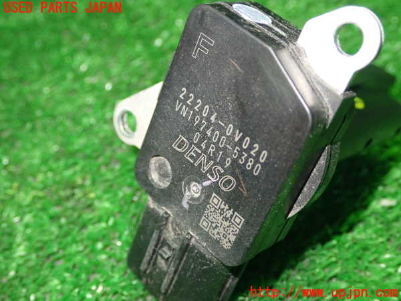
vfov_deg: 29.1
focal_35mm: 50
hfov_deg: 38.2
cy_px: 150
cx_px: 200
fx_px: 579
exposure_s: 1/30
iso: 800
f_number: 3.2
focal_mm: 9.01
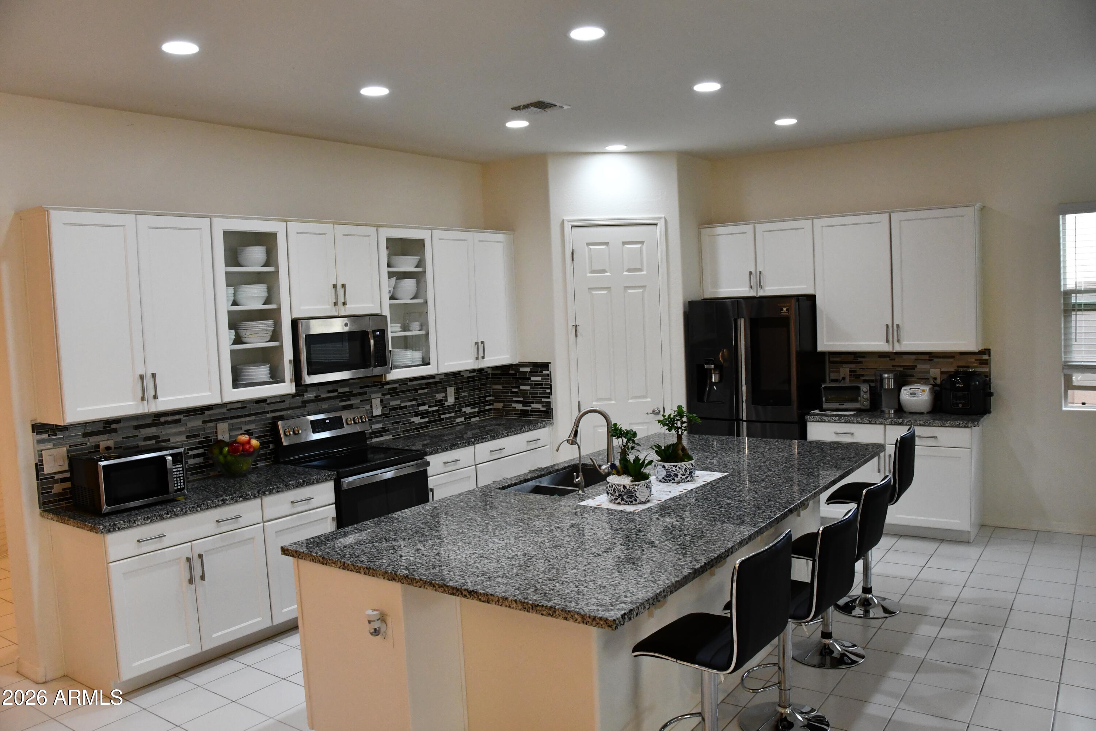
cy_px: 366
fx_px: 822
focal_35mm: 27
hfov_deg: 67.4
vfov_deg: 47.9
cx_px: 548
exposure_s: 1/200
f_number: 7.1
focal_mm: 18
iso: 2500
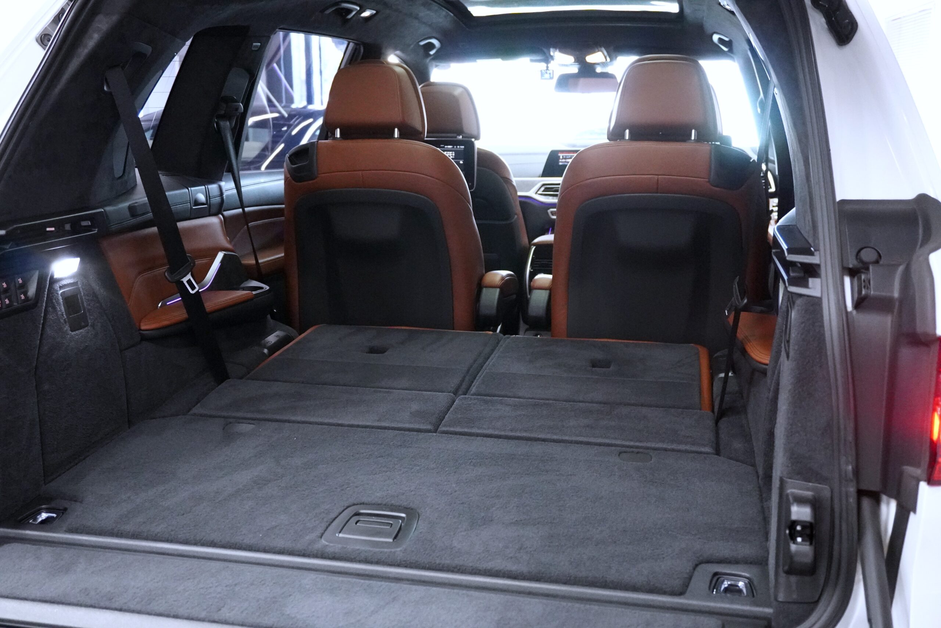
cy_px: 314
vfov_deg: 36.9
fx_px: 941
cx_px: 470
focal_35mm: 36
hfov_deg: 53.1
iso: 6400
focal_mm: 24
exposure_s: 1/80
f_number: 4.5
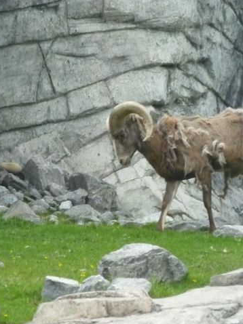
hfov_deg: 5.5
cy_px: 162
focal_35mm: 268
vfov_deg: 7.4
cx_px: 102
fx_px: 2511
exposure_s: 1/200
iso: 1600
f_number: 18
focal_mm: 36
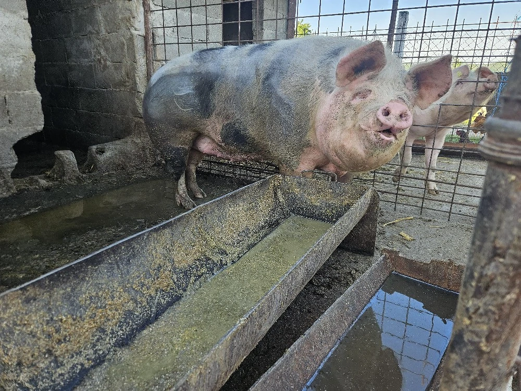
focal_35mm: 23
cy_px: 196
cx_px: 260
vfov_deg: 58.9
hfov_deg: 73.9
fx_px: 346
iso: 50
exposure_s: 1/182
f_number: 1.8
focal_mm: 5.4
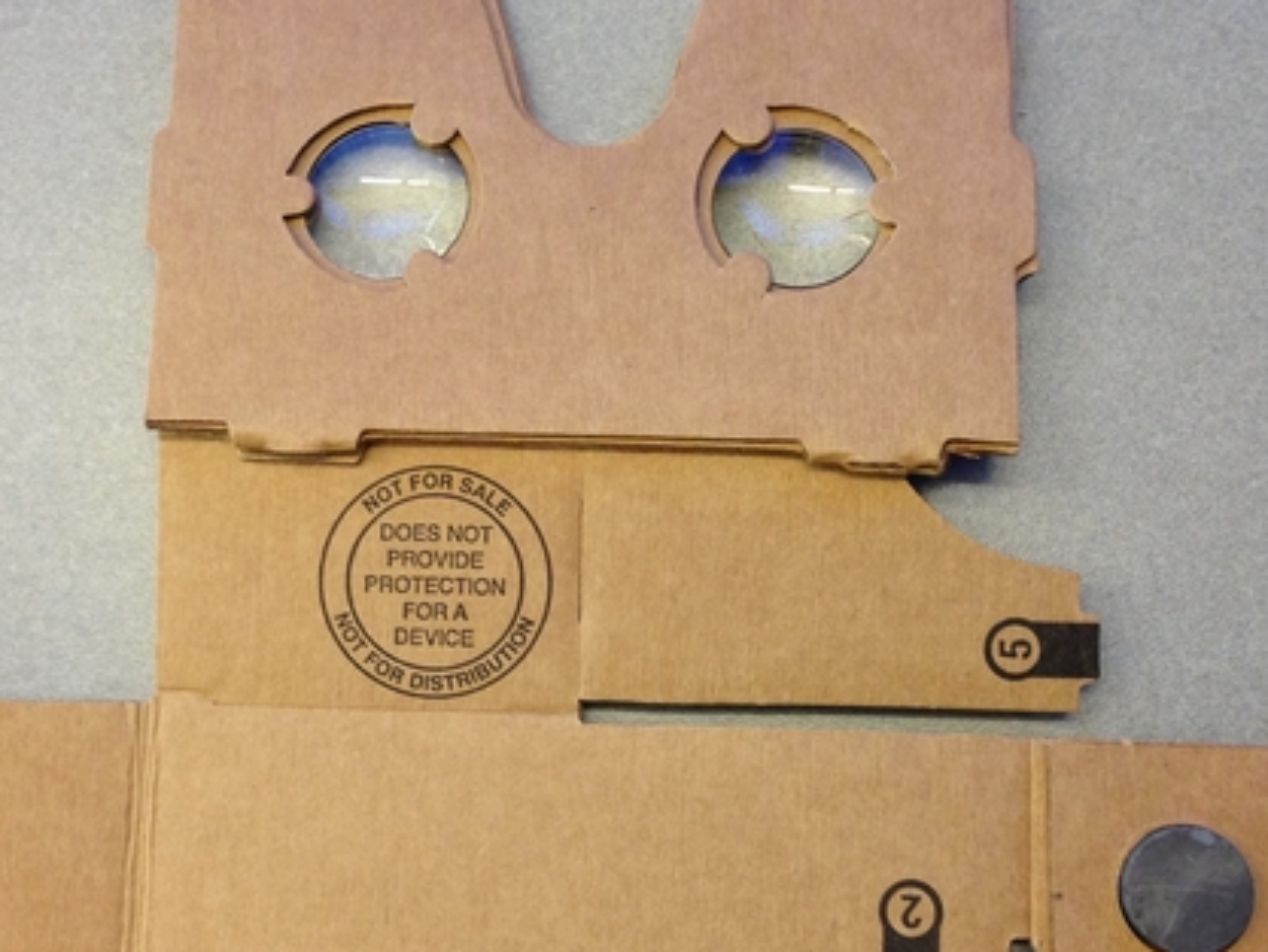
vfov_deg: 25.2
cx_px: 509
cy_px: 502
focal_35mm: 58
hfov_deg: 33.1
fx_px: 2125
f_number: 2.4
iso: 100
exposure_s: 1/20
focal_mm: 4.12
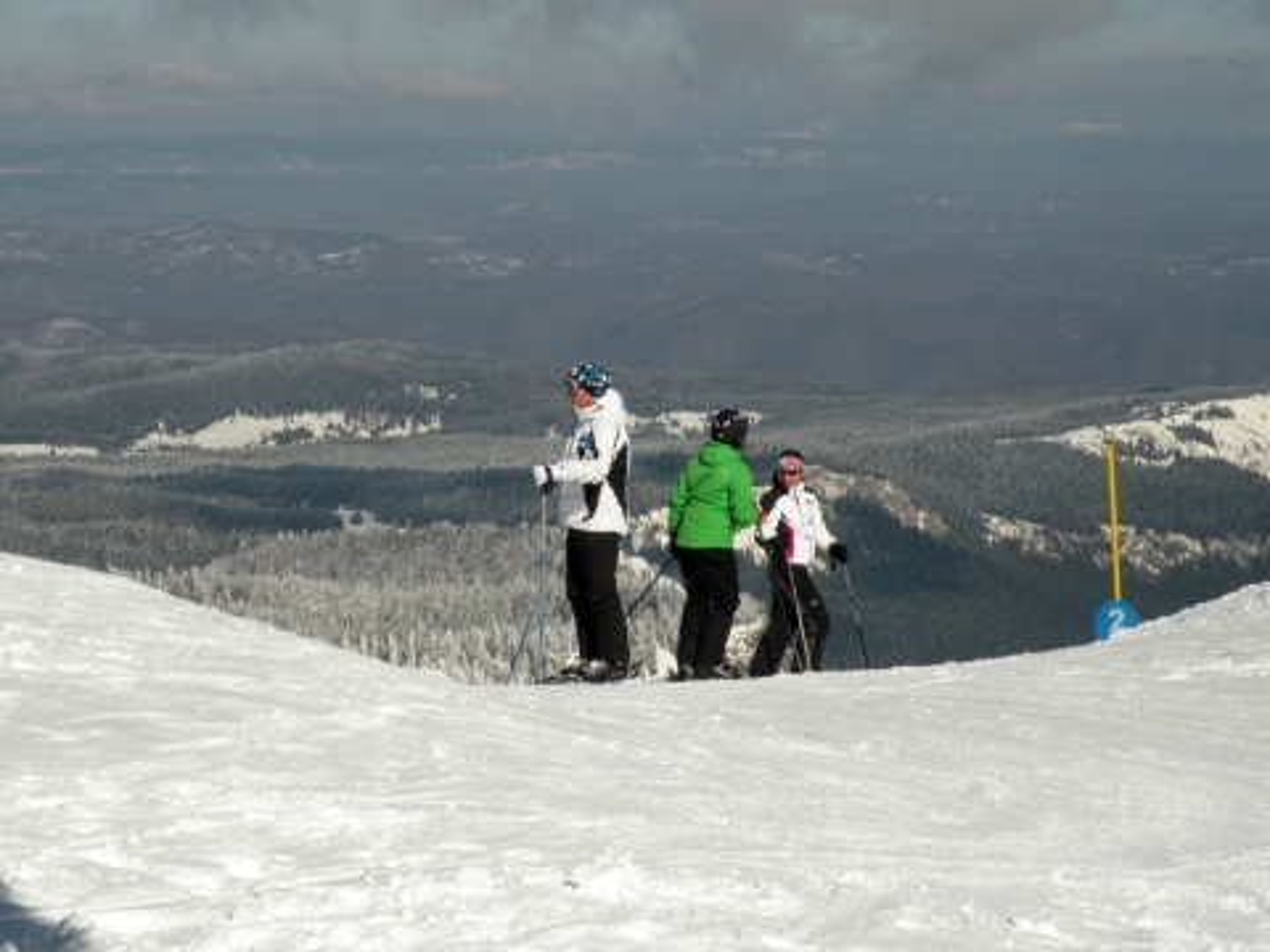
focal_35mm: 110
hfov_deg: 17.9
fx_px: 4036
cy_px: 476
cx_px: 635
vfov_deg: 13.5
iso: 200
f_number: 8
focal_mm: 19.4
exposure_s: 1/1126
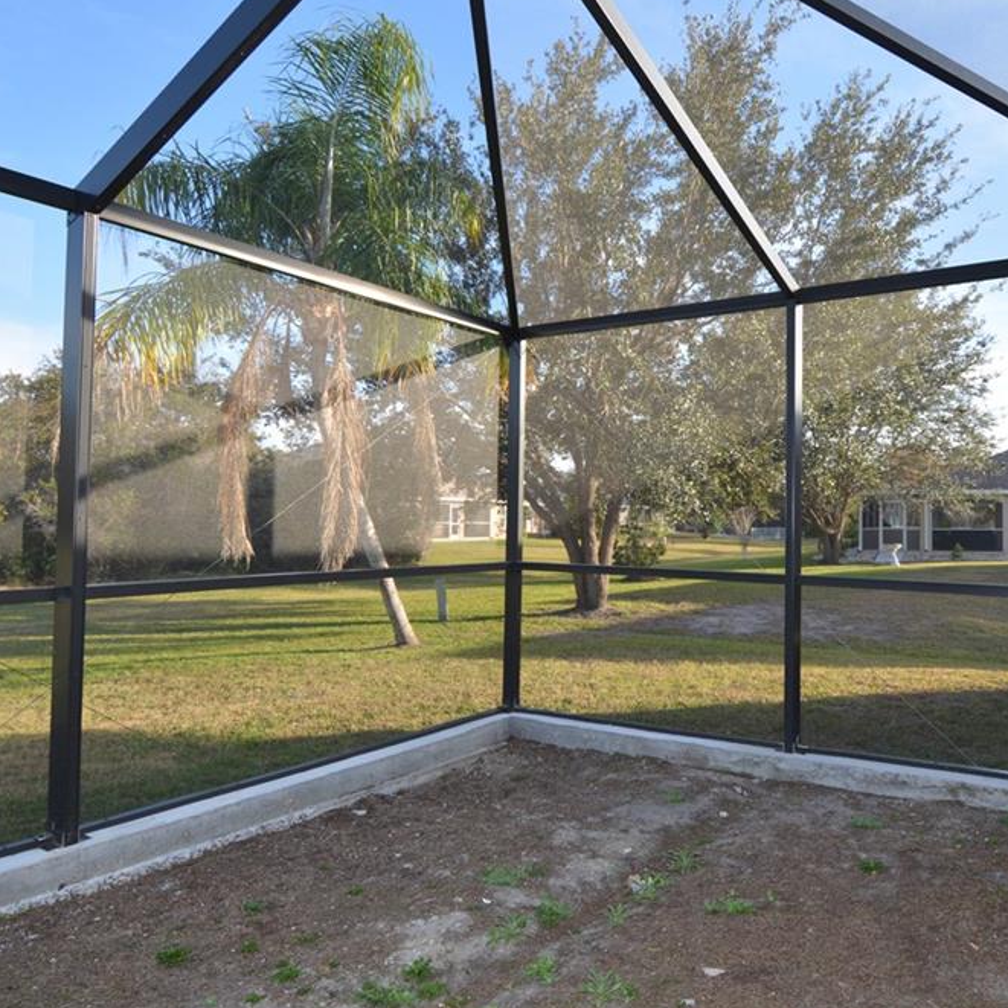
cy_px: 496
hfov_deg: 61.1
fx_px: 845
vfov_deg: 61.6
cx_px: 607
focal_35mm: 26
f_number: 5.6
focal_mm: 13
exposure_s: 1/125
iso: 100
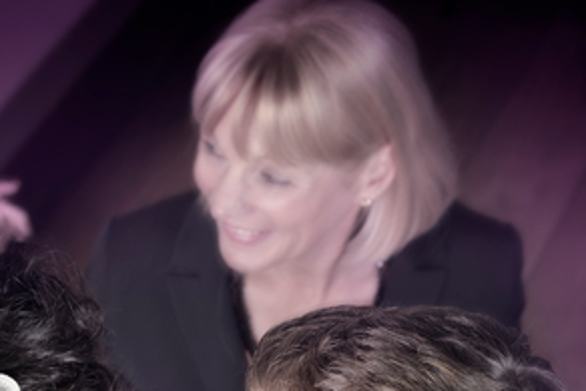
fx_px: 2019
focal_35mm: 124
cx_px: 170
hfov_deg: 16.5
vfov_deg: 10.9
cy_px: 439
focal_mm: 50
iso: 200
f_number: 5.6
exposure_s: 1/200
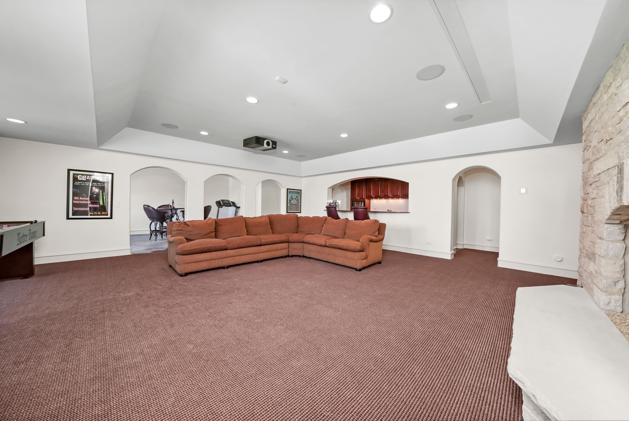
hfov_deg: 112.5
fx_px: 210
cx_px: 314
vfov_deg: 90.2
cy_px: 210
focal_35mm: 12
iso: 2000
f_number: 13
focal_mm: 12
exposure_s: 1/2.5
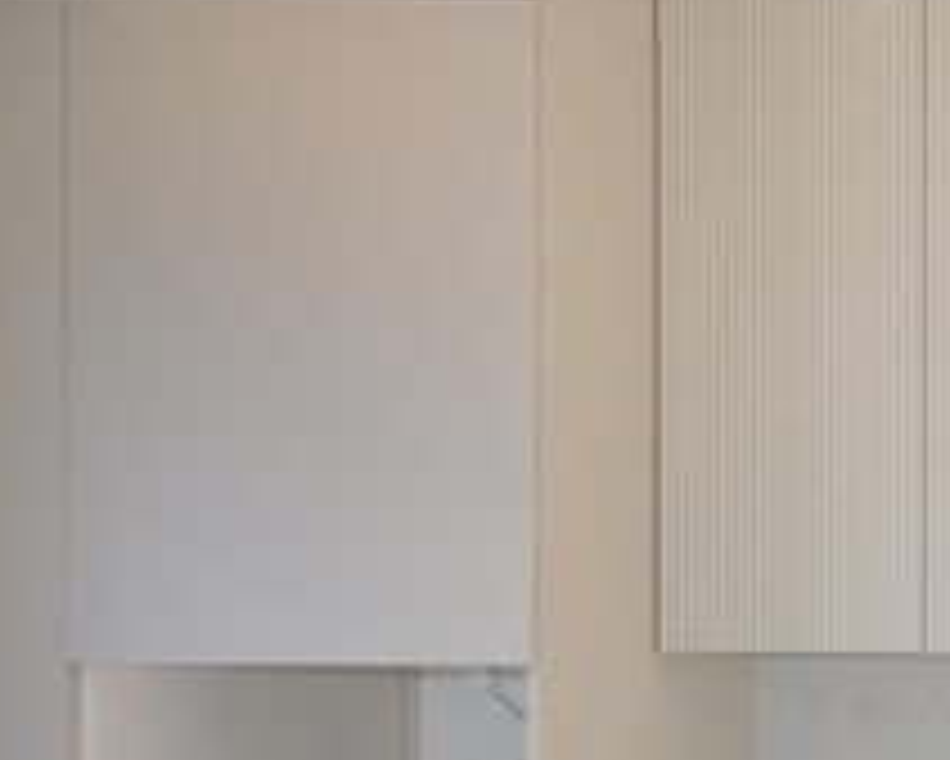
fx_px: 1632
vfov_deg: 26.0
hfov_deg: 23.9
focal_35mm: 58
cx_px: 1506
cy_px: 544
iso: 400
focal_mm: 12
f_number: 7.1
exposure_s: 1/80
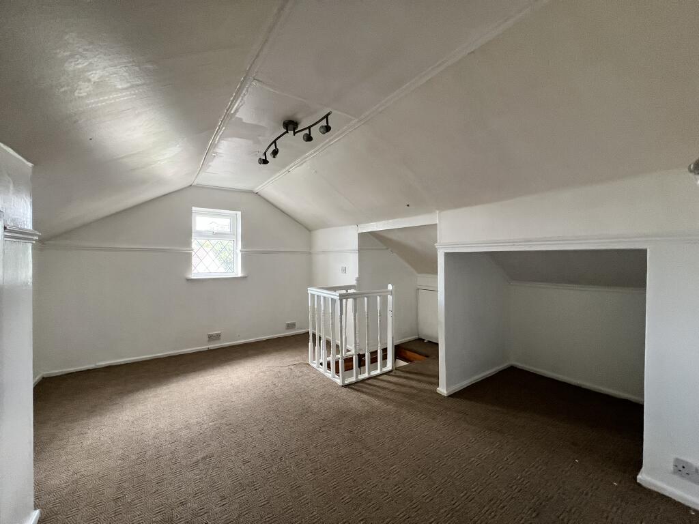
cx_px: 350
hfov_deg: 106.2
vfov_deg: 89.9
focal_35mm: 13
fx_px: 263
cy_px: 262
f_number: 1.8
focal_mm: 1.57
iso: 250
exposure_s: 1/94
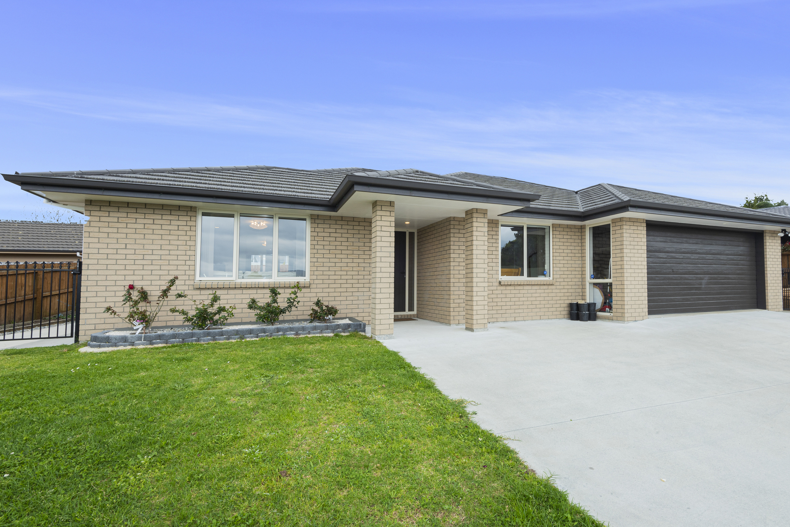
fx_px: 351
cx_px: 395
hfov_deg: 96.7
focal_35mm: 16
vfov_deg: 73.8
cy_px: 264
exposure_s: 1/40
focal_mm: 16
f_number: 8
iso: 200
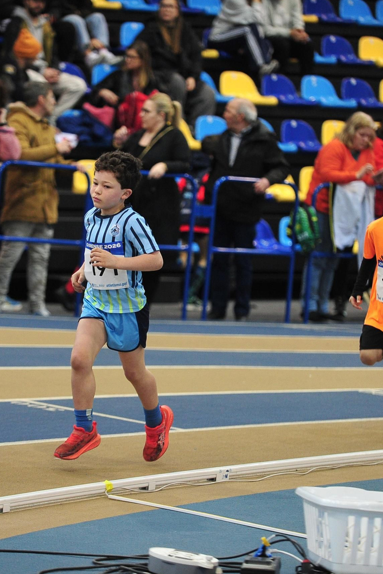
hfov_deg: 6.7
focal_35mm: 204
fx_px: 3253
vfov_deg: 10.1
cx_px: 151
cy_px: 286
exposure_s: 1/500
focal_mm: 135
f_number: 2.8
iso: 3200
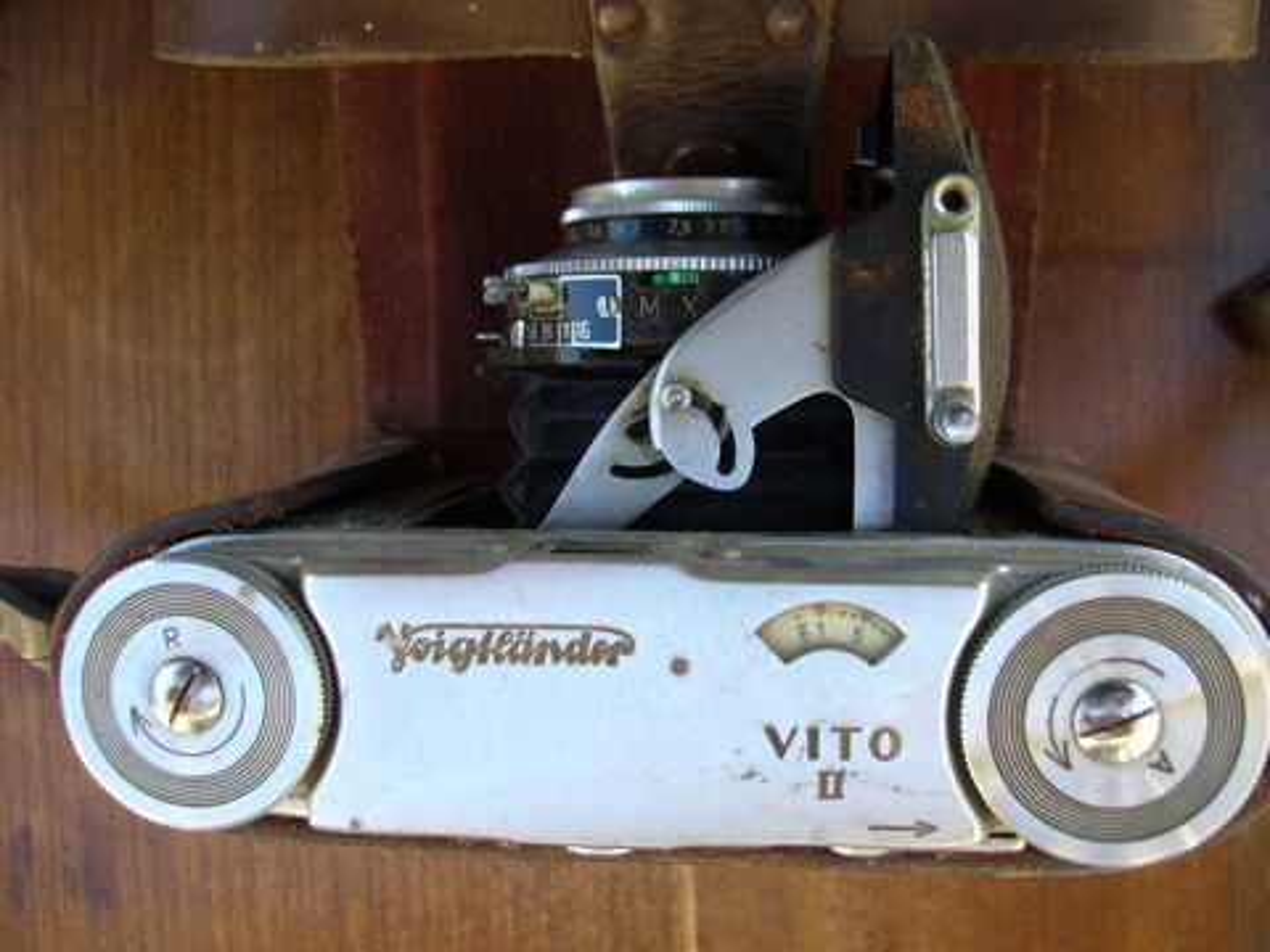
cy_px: 476
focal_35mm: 35
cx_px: 635
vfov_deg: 40.7
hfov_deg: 52.6
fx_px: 1284
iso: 80
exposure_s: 1/40
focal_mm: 5.8
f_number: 2.8
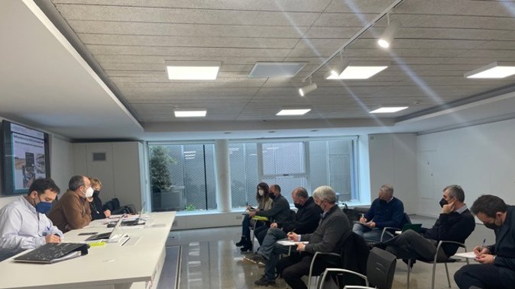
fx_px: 396
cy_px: 186
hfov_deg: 66.1
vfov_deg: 39.8
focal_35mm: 29
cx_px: 258
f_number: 1.6
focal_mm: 4.2
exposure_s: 1/100
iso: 50
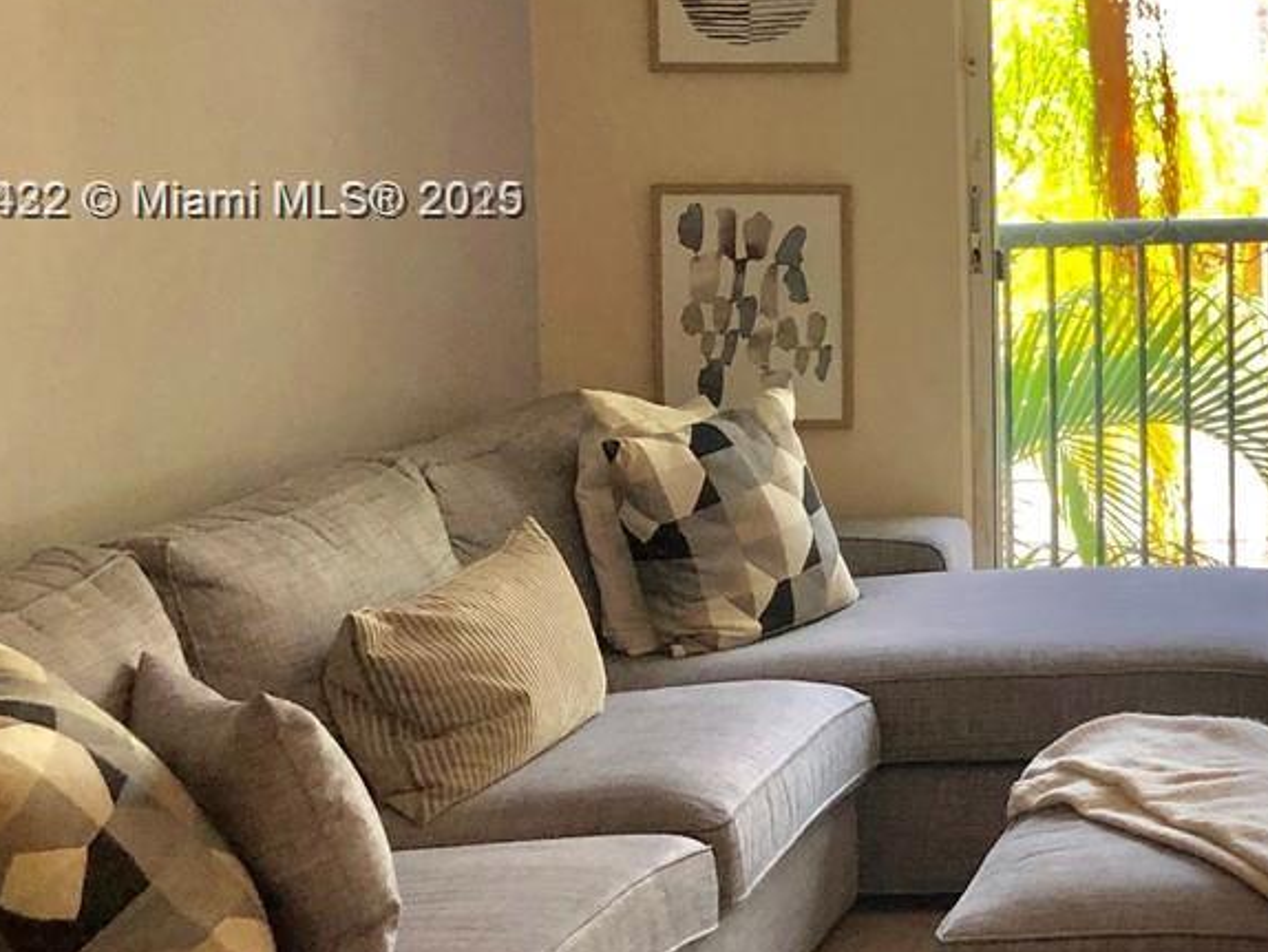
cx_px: 1584
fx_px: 2858
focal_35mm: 78
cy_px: 203
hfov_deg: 22.7
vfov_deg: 18.7
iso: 25
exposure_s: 1/40
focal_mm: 3.99
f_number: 1.8
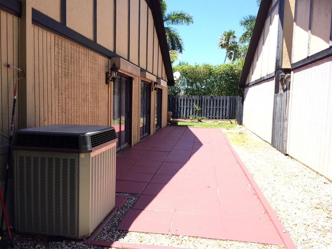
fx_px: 288
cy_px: 124
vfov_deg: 46.8
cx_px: 166
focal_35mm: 30
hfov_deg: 60.0
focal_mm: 4.12
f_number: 2.2
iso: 40
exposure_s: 1/1244
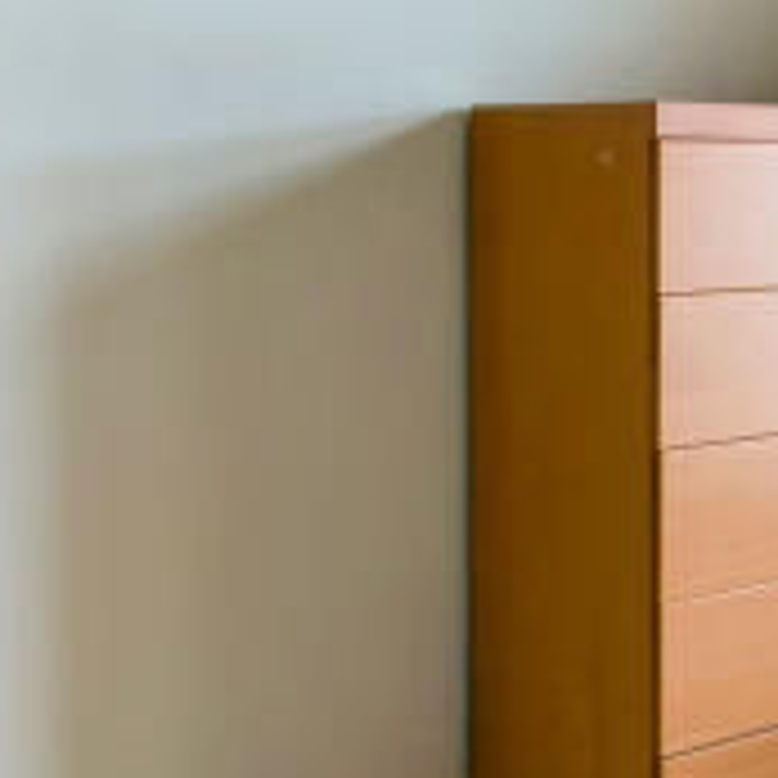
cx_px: 1016
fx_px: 1602
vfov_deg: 26.9
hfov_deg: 23.9
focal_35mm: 63
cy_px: 182
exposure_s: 1/78.6
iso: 47
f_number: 1.95
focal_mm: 2.23
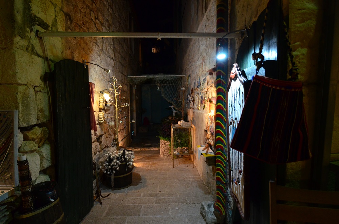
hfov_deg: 81.3
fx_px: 197
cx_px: 170
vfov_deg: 59.2
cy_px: 112
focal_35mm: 21
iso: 2000
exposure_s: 1/60
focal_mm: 14
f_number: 5
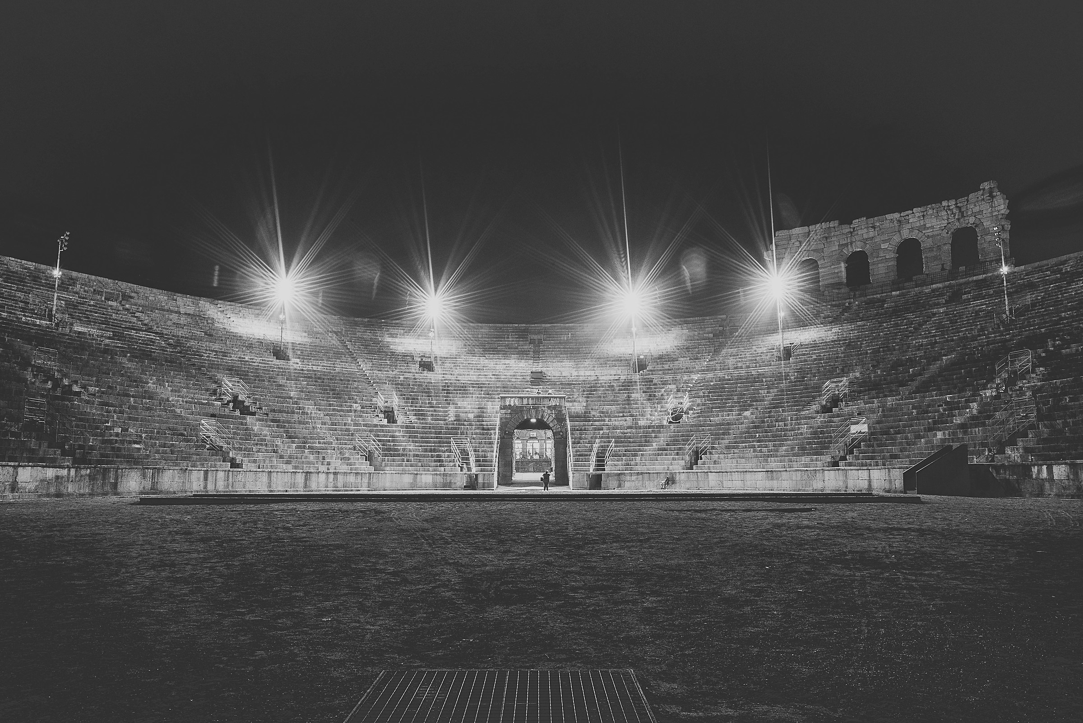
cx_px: 542
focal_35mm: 30
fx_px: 903
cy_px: 362
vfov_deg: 43.6
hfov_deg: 61.9
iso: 100
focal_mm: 30
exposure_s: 15
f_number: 22
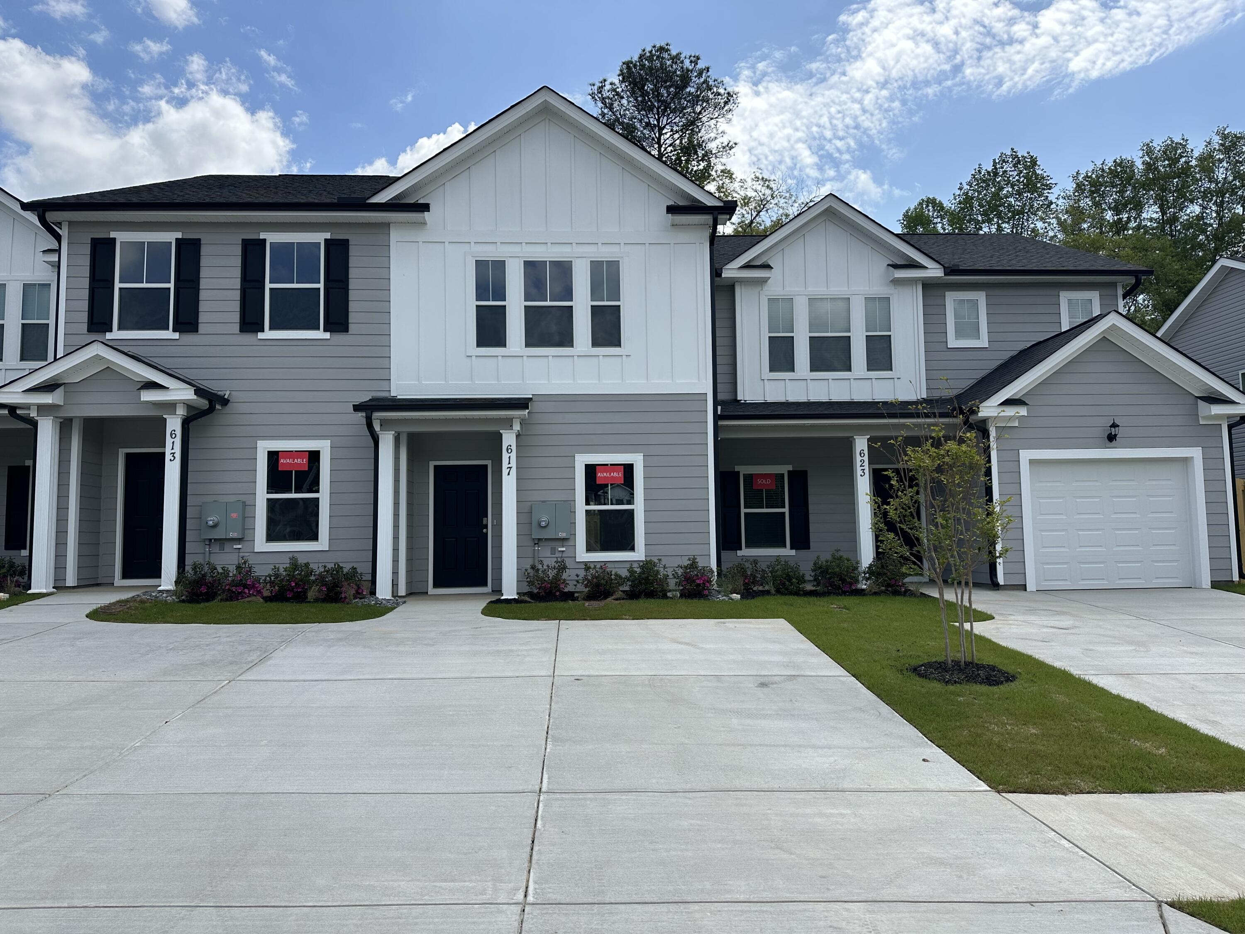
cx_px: 622
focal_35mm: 24
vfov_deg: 56.8
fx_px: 863
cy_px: 467
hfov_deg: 71.6
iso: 80
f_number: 1.78
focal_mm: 6.86
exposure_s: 1/4348
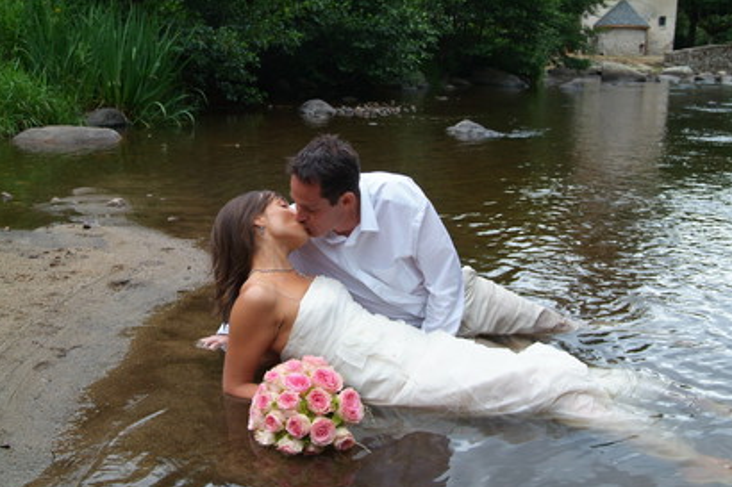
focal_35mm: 46
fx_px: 935
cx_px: 362
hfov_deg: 42.8
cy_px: 248
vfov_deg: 29.2
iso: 800
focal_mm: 30
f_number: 4.8
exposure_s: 1/90
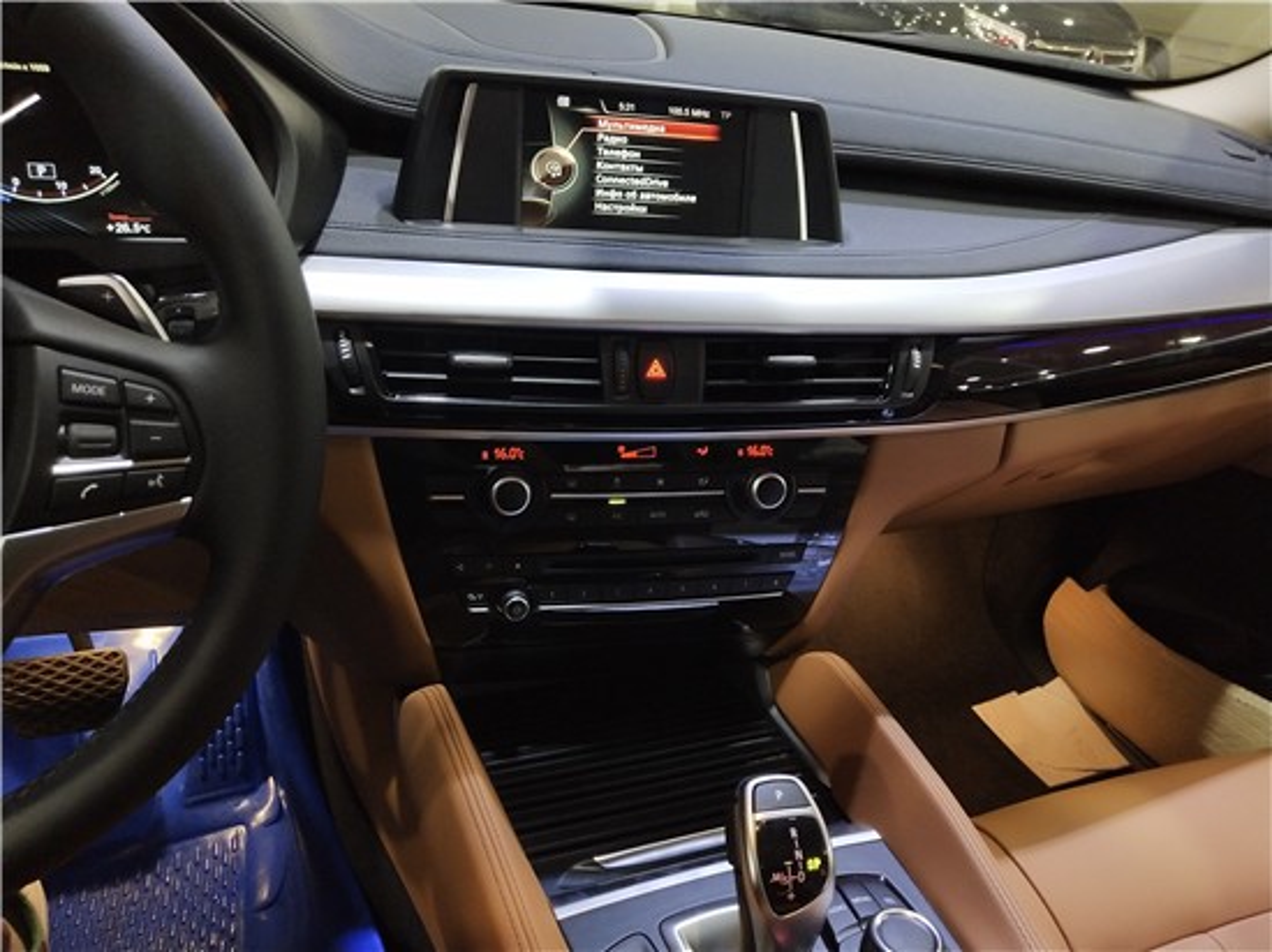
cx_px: 636
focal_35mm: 30
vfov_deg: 46.8
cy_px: 476
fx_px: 1102
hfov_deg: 60.0
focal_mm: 3.95
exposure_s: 1/33.3
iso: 627
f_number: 1.8
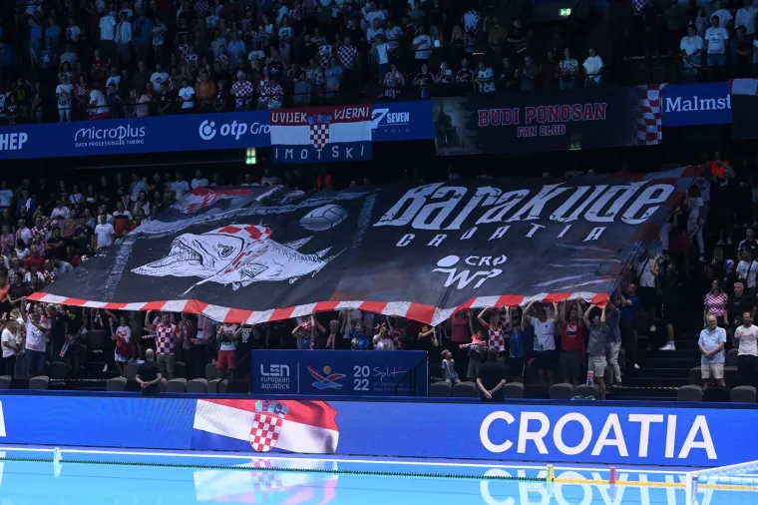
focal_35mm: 82
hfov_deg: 24.8
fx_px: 1726
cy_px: 252
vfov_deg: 16.6
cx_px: 379
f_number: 4
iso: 4000
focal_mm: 82
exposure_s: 1/1250
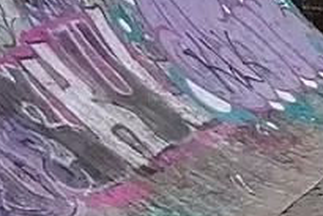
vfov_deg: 9.9
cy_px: 17
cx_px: 747
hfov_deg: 12.2
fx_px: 1239
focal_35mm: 138
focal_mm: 2.7
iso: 50
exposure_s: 1/143
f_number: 2.4
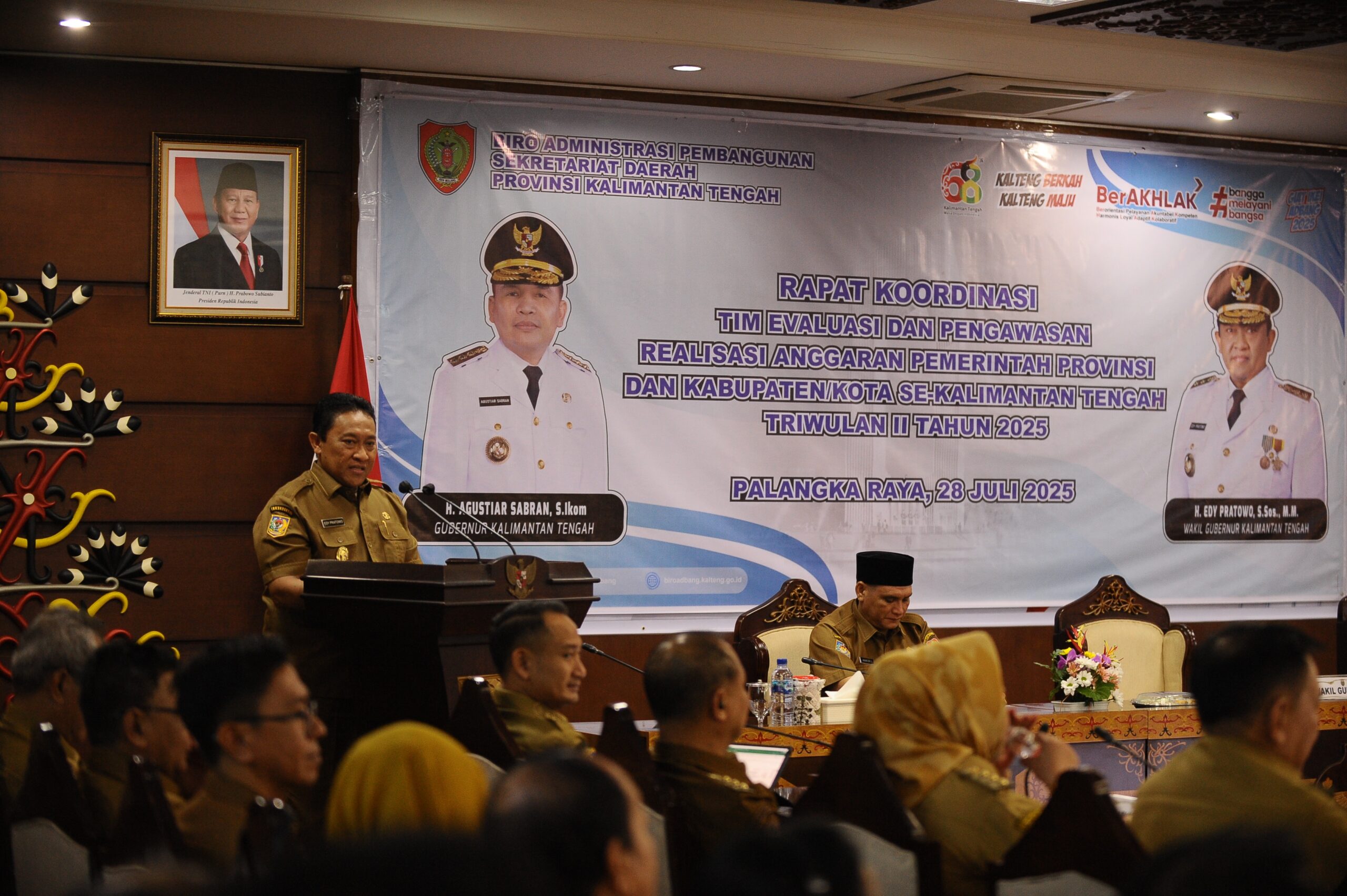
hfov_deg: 25.4
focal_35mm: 80
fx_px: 2991
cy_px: 448
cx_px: 674
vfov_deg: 17.0
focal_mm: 80
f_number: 2.8
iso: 1600
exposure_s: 1/100
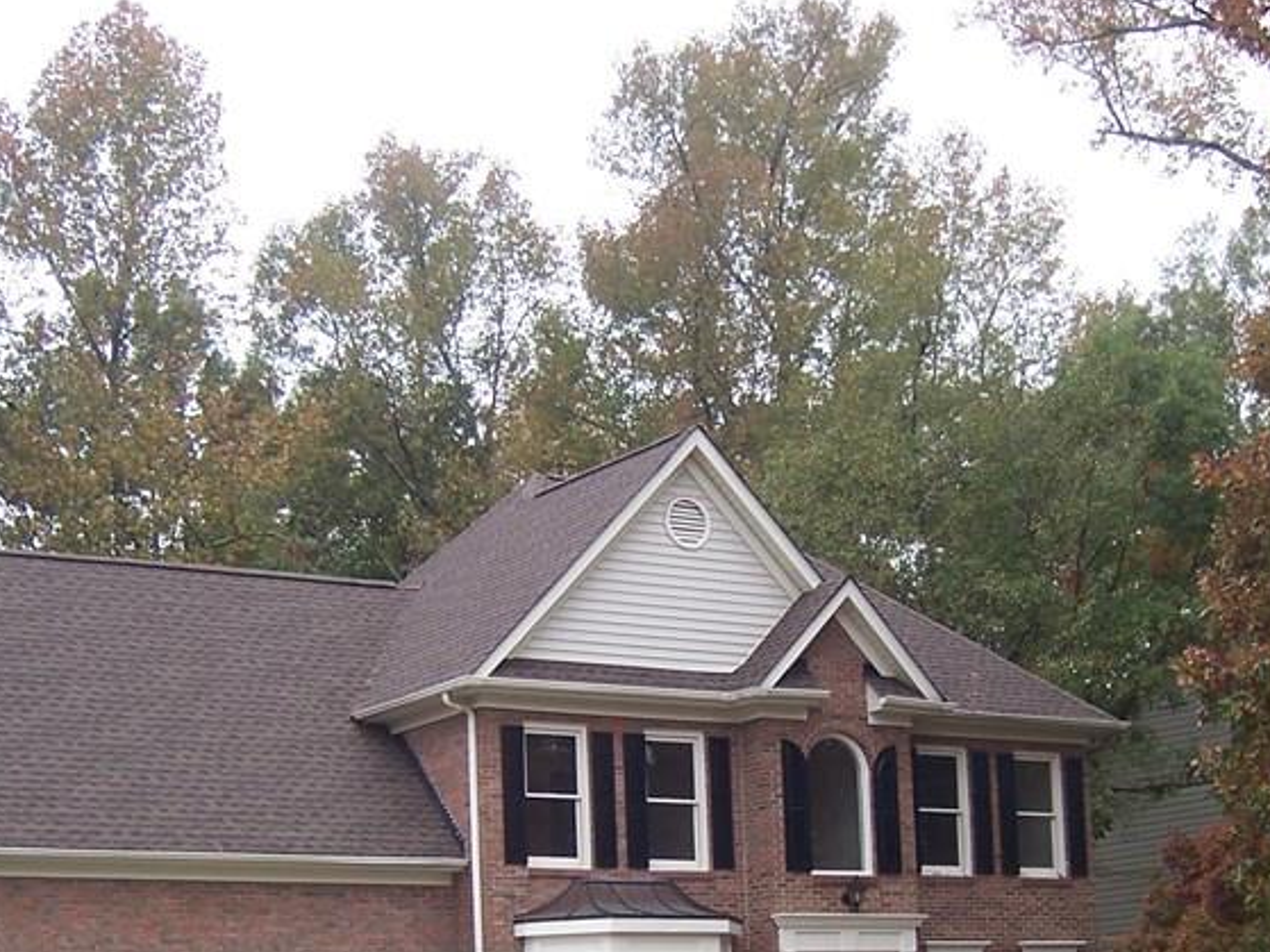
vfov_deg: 21.8
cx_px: 677
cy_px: 825
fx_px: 2421
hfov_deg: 29.4
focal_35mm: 66
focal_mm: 6.2
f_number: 2.8
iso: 80
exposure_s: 1/200
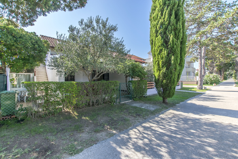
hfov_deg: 100.4
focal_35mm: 15
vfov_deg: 77.3
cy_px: 80
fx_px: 99
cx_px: 119
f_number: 7.1
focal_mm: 10
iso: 100
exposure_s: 1/200
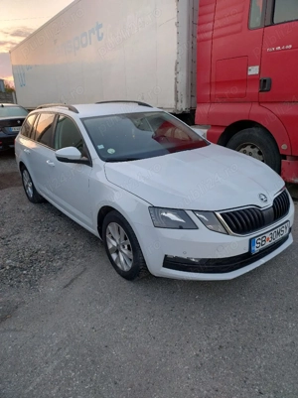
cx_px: 149
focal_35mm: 25
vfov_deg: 69.4
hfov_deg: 54.8
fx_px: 287
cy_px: 199
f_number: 1.7
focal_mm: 4.71
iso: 263
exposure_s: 1/50
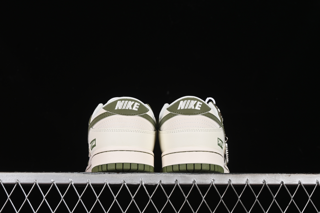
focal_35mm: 75
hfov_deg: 27.0
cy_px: 106
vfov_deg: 18.2
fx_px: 667
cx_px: 160
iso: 160
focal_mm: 50
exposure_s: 1/80
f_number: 8
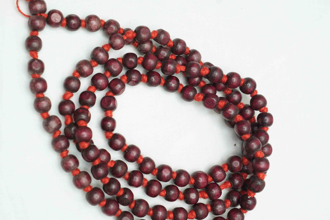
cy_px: 105
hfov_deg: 32.8
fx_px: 559
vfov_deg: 22.3
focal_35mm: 61
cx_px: 133
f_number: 5.6
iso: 320
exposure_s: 1/60
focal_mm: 41
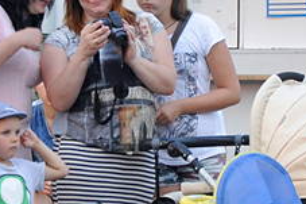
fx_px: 5019
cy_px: 198
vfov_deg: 2.3
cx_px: 121
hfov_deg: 3.5
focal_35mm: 591
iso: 1000
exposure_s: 1/160
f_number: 5.6
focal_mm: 105
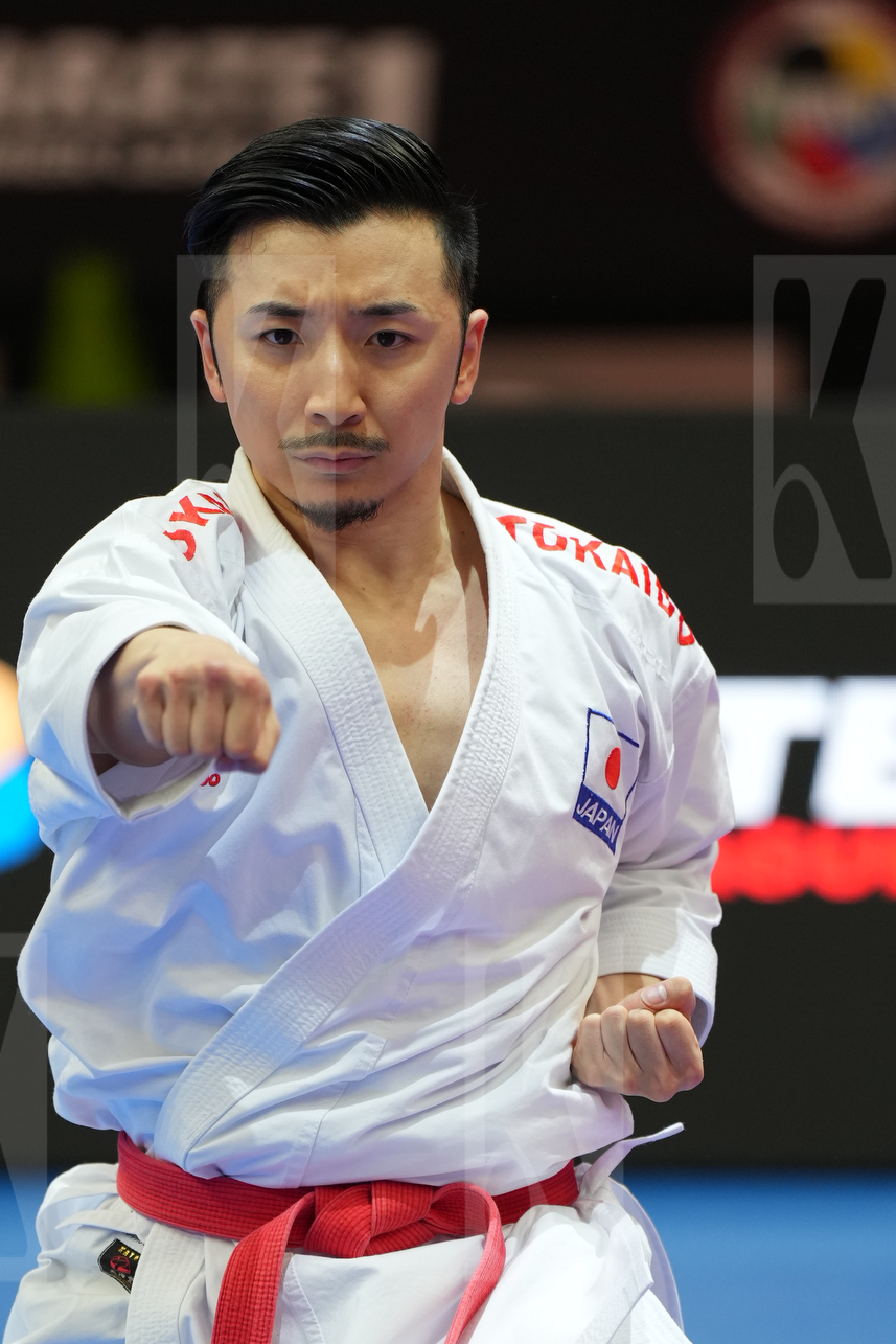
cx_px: 256
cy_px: 1109
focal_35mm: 389
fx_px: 14518
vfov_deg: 5.3
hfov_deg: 3.5
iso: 800
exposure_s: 1/500
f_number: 2.8
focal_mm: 200
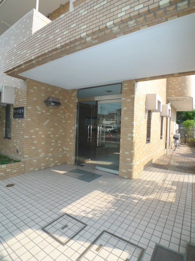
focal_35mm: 24
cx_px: 98
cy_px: 130
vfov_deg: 71.6
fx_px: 180
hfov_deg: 56.8
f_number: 3.2
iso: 100
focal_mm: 5.1
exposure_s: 1/400
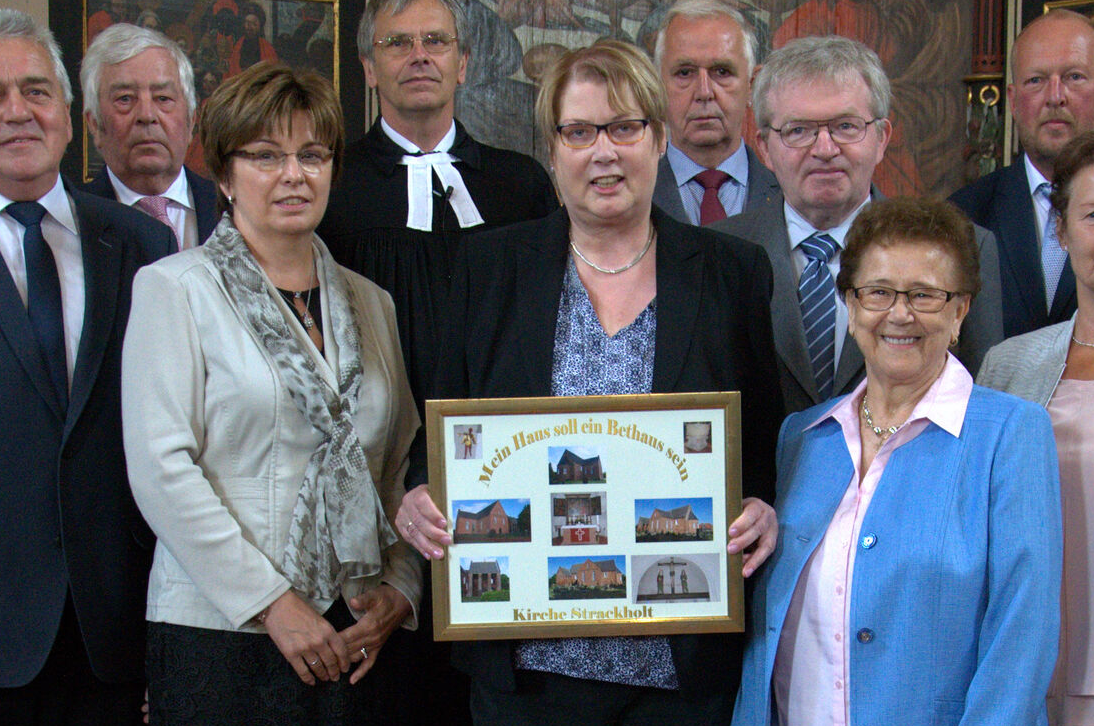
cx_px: 639
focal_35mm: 82
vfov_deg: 16.4
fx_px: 2488
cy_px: 614
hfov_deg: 24.8
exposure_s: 1/40
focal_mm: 26
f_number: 4
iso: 1600
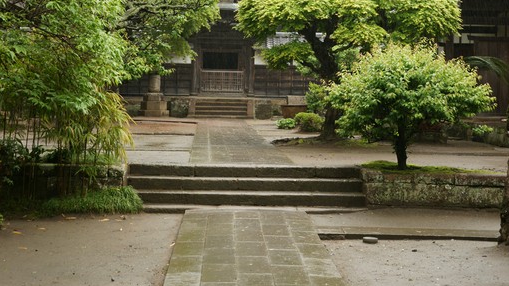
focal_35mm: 79
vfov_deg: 15.2
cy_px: 48
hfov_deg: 26.9
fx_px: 1066
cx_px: 255
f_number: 4.5
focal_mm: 50
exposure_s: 1/60
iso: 400
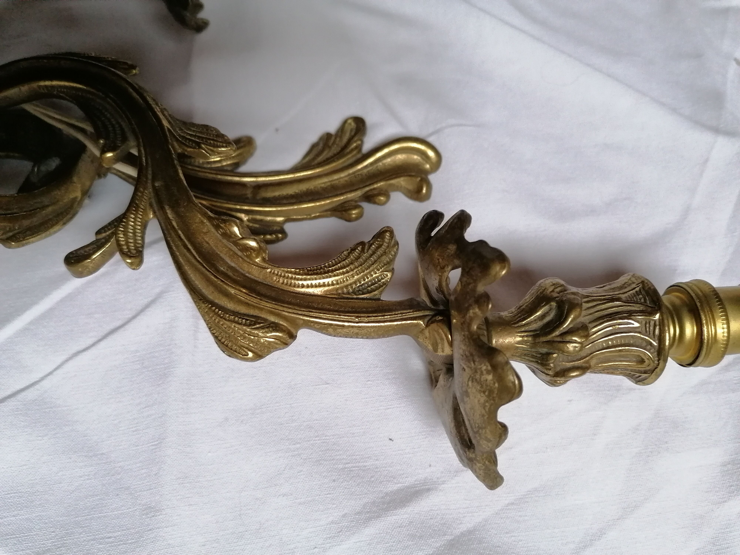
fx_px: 577
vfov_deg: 51.4
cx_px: 370
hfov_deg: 65.3
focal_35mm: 27
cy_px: 278
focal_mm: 4.75
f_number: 1.8
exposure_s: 1/100
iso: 400
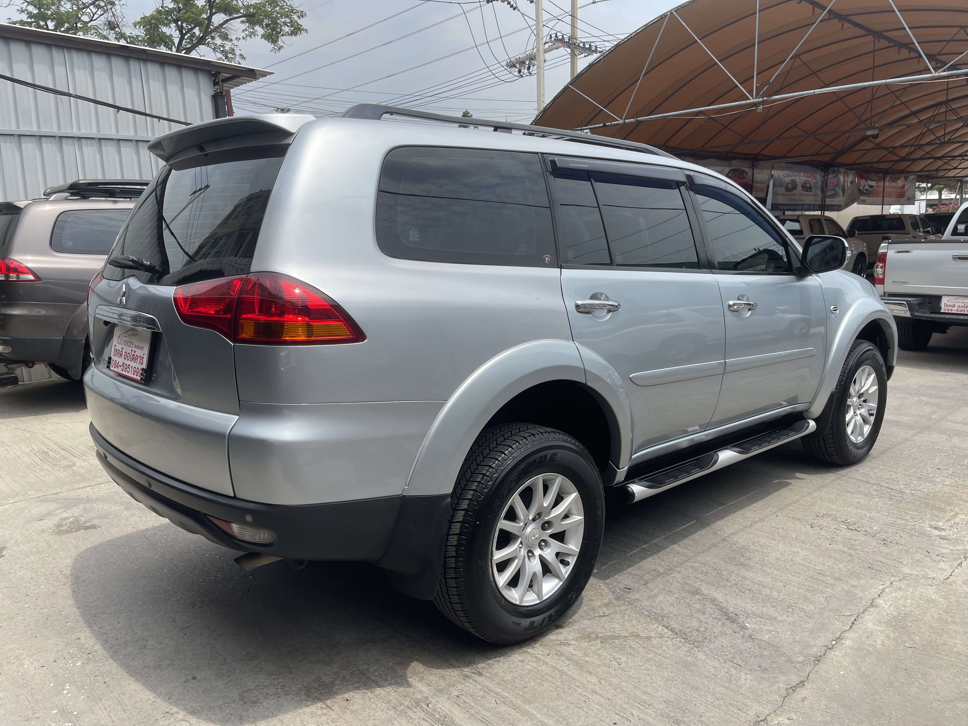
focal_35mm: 25
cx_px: 484
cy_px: 363
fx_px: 699
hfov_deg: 69.4
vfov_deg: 54.9
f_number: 1.6
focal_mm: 5.1
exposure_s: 1/3559
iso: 32
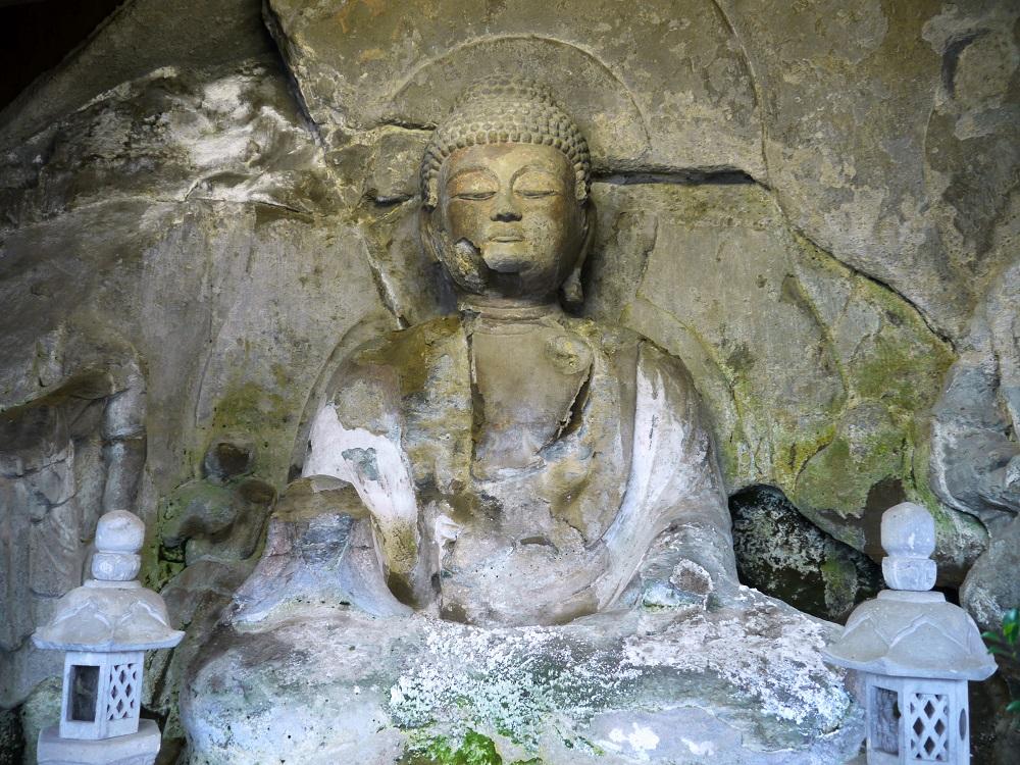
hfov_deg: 63.4
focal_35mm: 28
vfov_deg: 49.7
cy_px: 382
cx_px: 510
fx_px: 825
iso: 200
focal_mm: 14
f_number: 4
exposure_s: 1/5
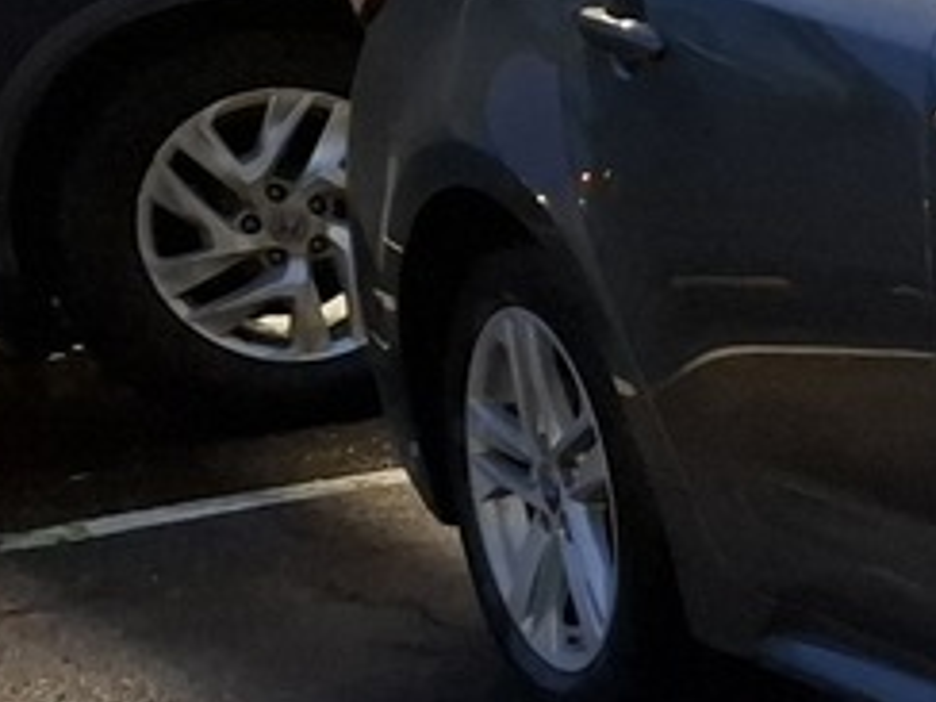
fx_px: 3677
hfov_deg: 11.9
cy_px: 510
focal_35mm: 136
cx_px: 2213
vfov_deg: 10.9
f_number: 1.8
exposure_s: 1/25
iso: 800
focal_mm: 5.54
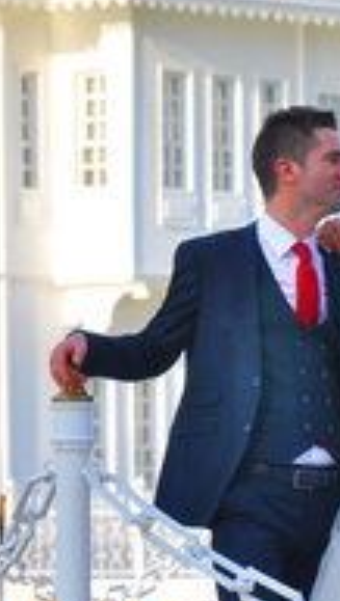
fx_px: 5450
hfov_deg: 3.6
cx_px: 193
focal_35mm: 341
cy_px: 265
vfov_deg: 6.3
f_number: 5.6
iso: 200
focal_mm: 105
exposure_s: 1/400
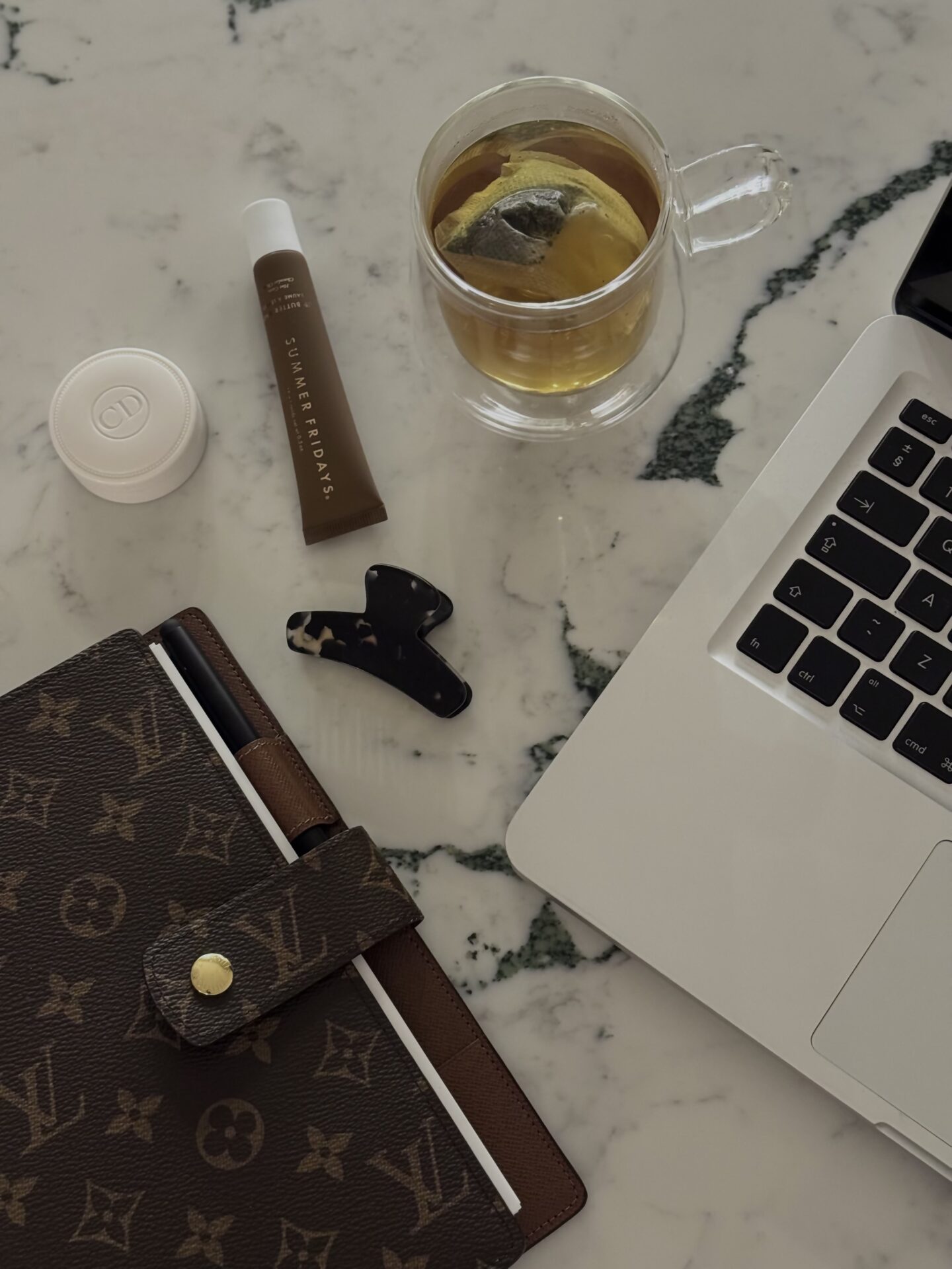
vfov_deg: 39.7
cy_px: 634
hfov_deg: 30.3
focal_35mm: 48
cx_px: 476
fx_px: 1760
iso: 640
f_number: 1.78
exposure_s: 1/30
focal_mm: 6.76
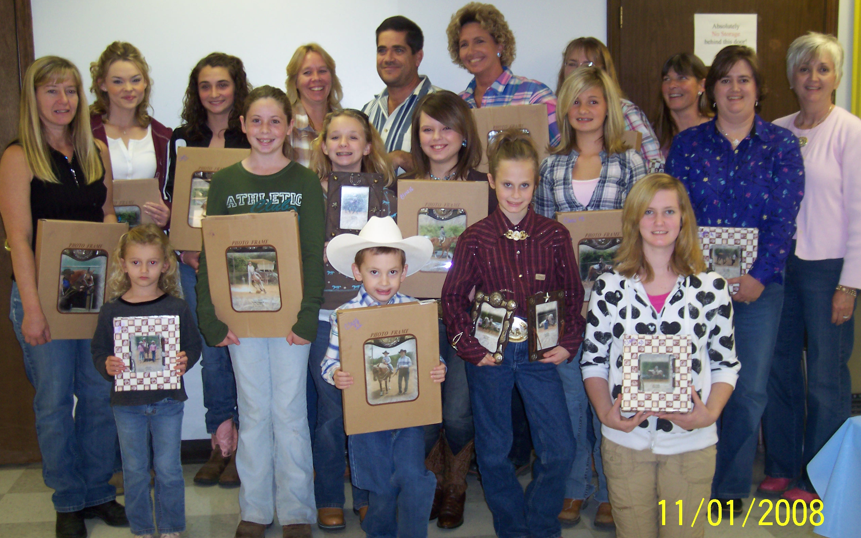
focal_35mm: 41
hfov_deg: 48.2
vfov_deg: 31.2
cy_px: 266
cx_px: 430
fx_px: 962
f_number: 2.8
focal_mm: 8
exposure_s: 1/30
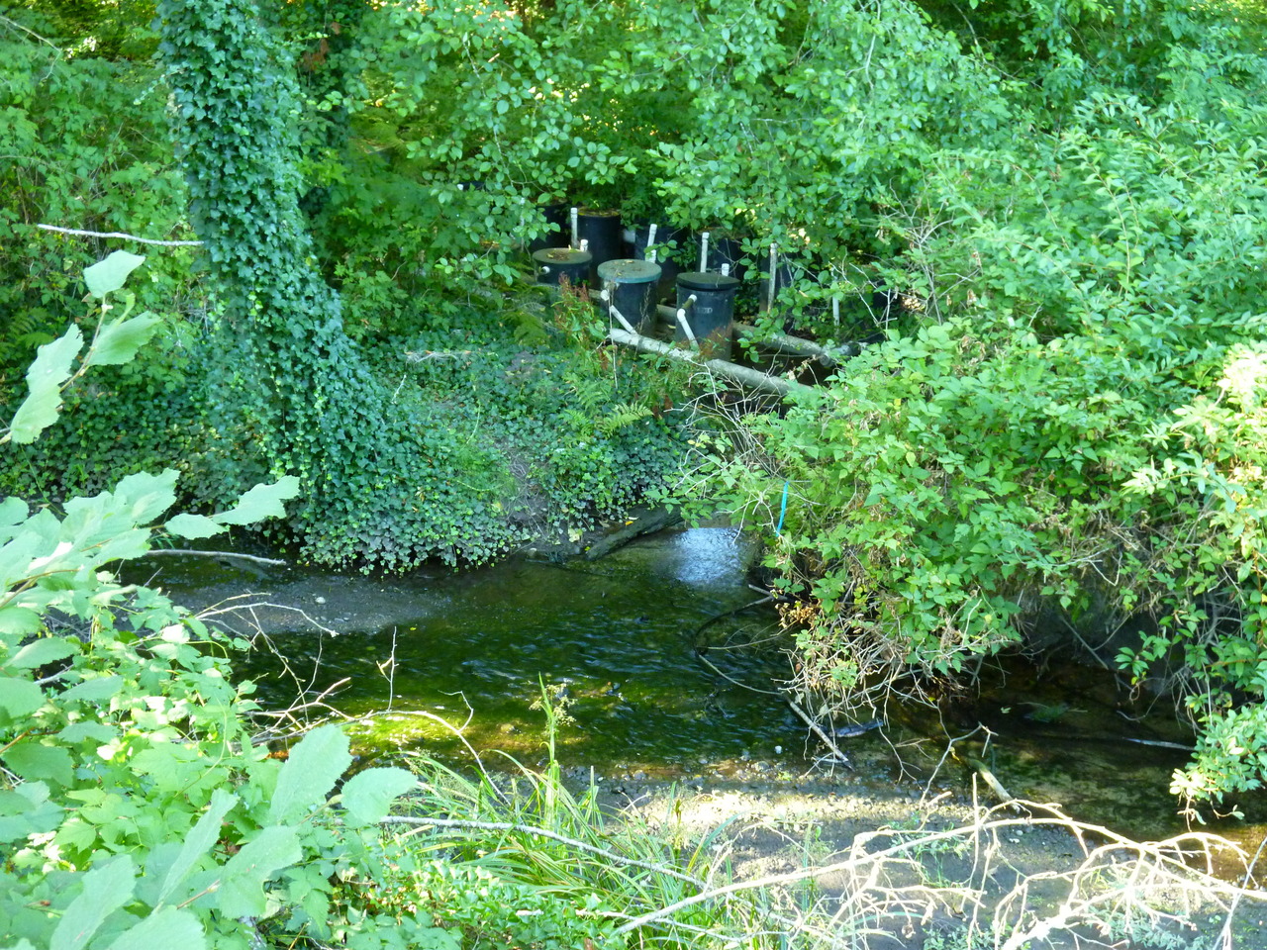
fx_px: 1647
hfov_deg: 42.1
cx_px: 634
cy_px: 475
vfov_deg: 32.2
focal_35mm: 45
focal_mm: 8.1
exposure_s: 1/10
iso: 400
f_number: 4.2
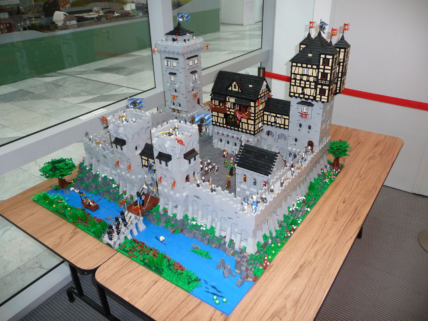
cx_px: 214
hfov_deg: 63.4
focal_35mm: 28
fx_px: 346
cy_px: 160
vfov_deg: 49.7
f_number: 3.3
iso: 125
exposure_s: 1/30
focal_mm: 4.7
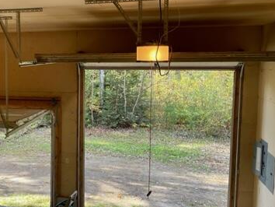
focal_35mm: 47
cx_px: 44
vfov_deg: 30.9
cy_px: 94
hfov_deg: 38.4
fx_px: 374
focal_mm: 4.2
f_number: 1.6
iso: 50
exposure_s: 1/120
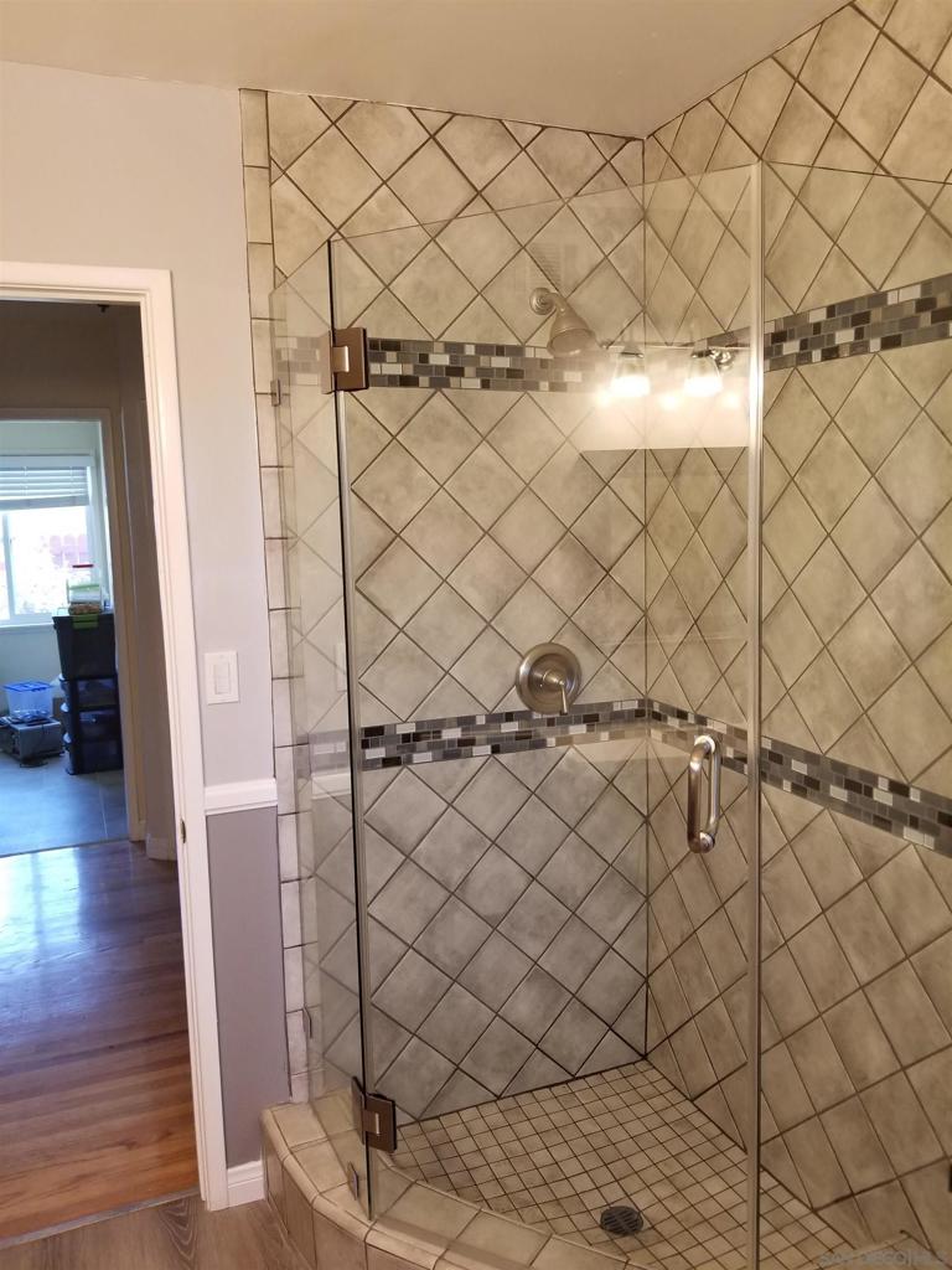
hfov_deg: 53.1
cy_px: 635
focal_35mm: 26
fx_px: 953
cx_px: 476
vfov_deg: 67.3
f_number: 1.7
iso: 125
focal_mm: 4.3
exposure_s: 1/60
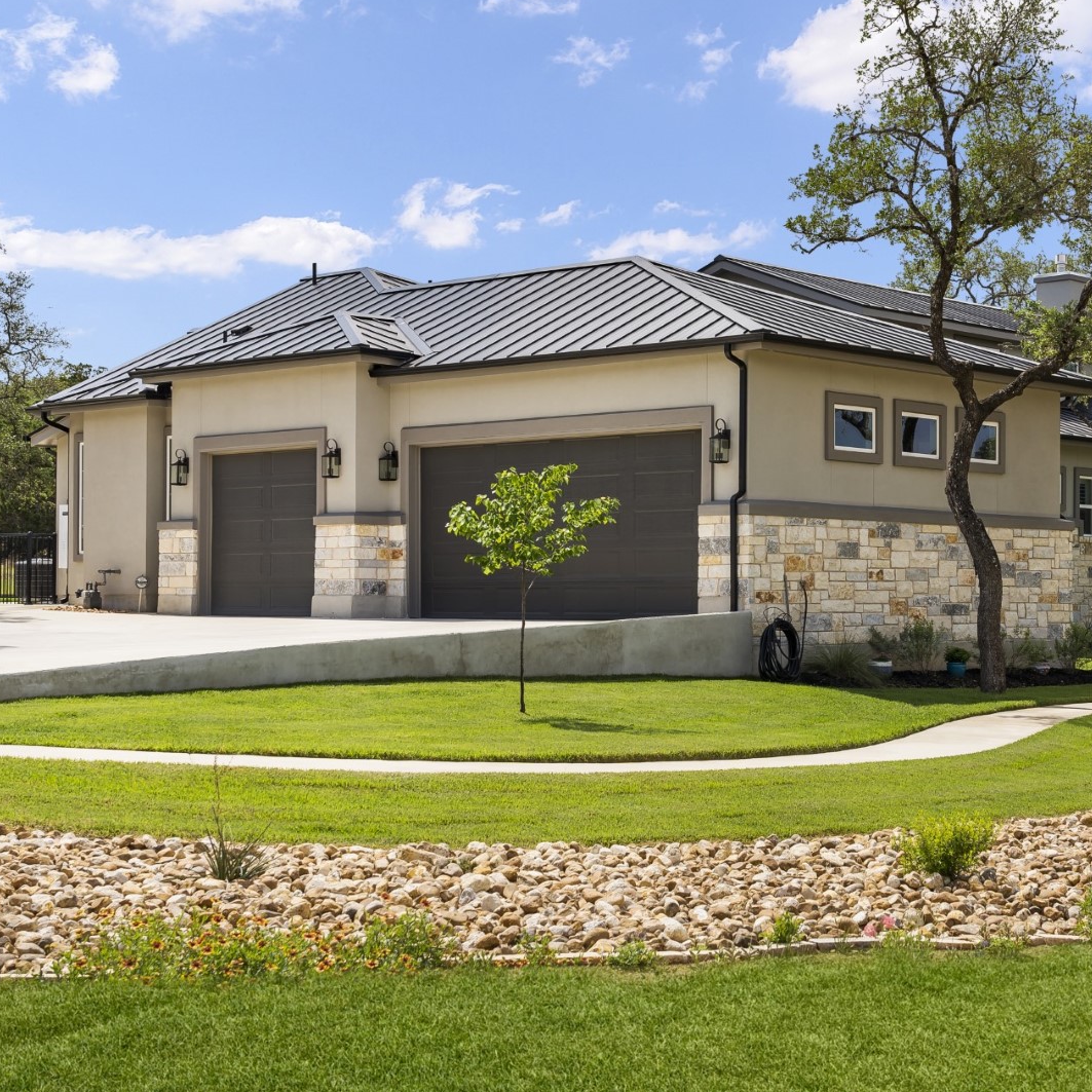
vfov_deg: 30.0
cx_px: 791
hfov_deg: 29.7
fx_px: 2034
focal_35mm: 57
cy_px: 542
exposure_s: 1/250
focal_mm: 44
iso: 100
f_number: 8
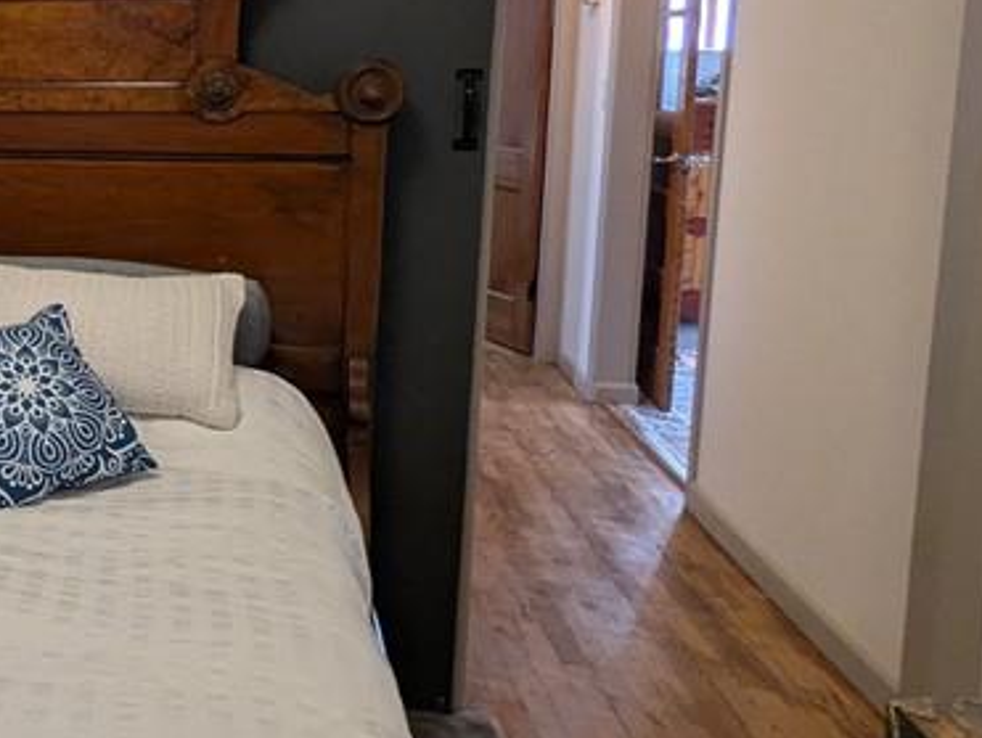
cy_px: 196
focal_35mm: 44
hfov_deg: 31.8
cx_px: -322
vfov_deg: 32.4
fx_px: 1249
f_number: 2.2
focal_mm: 2.35
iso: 170
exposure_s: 1/40
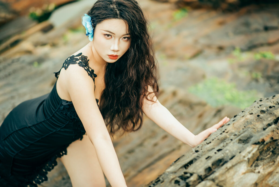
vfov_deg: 16.1
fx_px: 659
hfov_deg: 23.9
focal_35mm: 85
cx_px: 140
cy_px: 94
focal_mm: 85
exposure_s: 1/320
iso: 64
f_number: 1.8
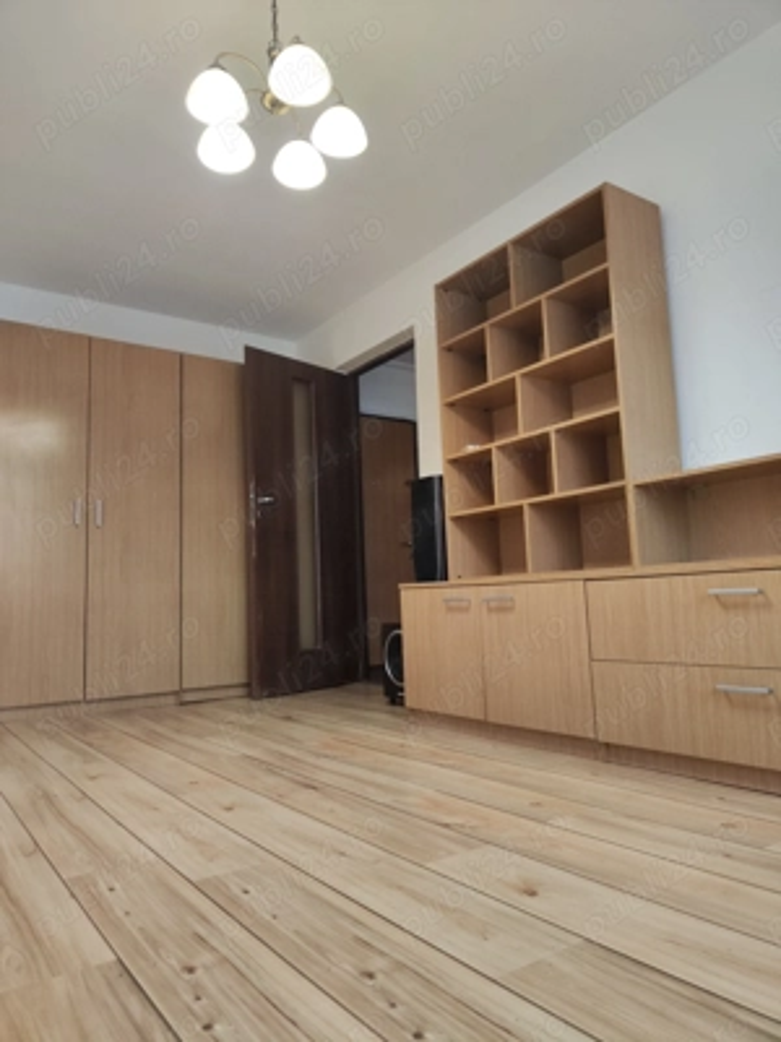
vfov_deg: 71.6
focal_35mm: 24
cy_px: 521
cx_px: 390
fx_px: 722
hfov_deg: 56.8
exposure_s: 1/100
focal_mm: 5.59
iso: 122
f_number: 1.88
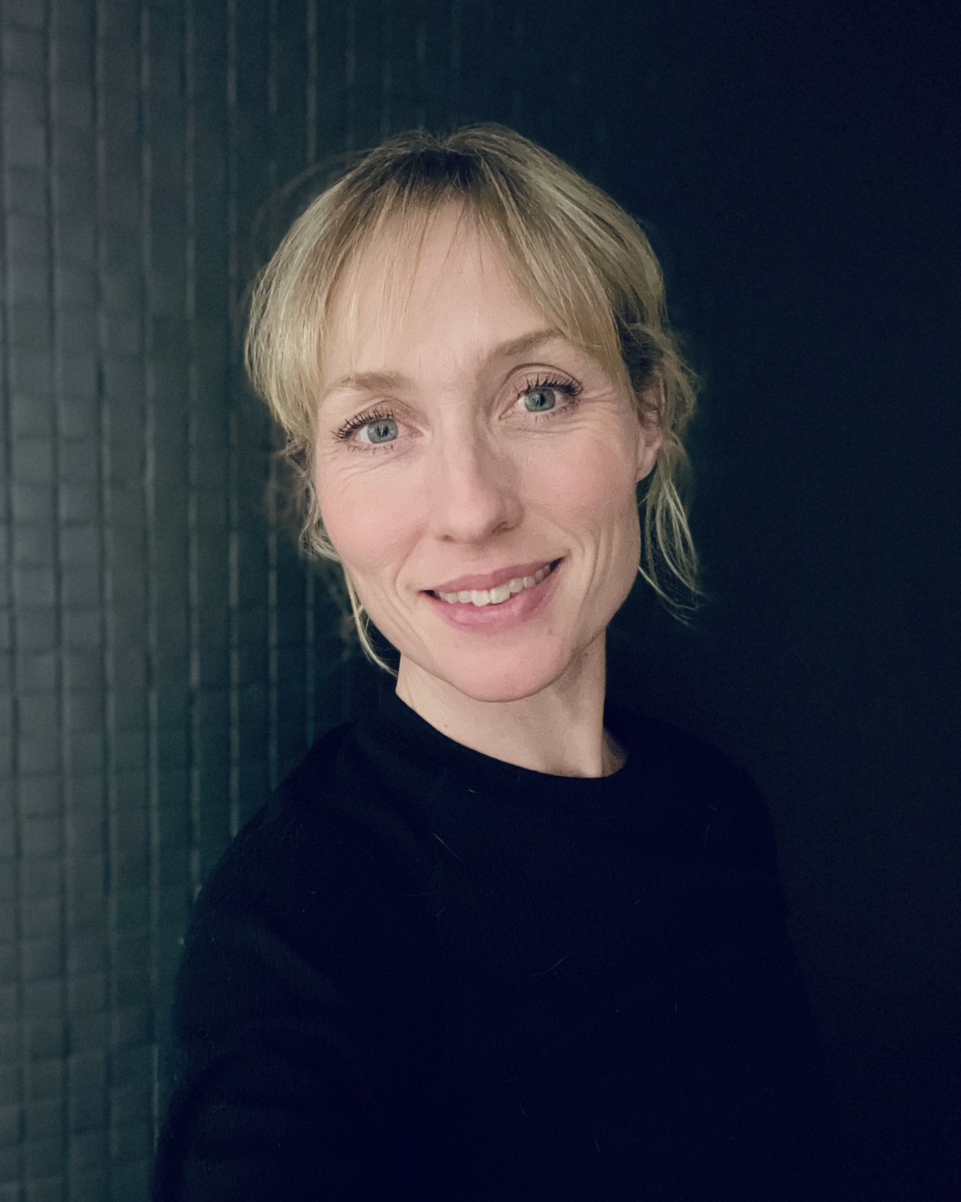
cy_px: 635
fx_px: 1138
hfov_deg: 45.8
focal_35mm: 32
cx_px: 469
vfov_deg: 55.6
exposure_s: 1/22
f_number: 2.2
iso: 800
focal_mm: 2.71
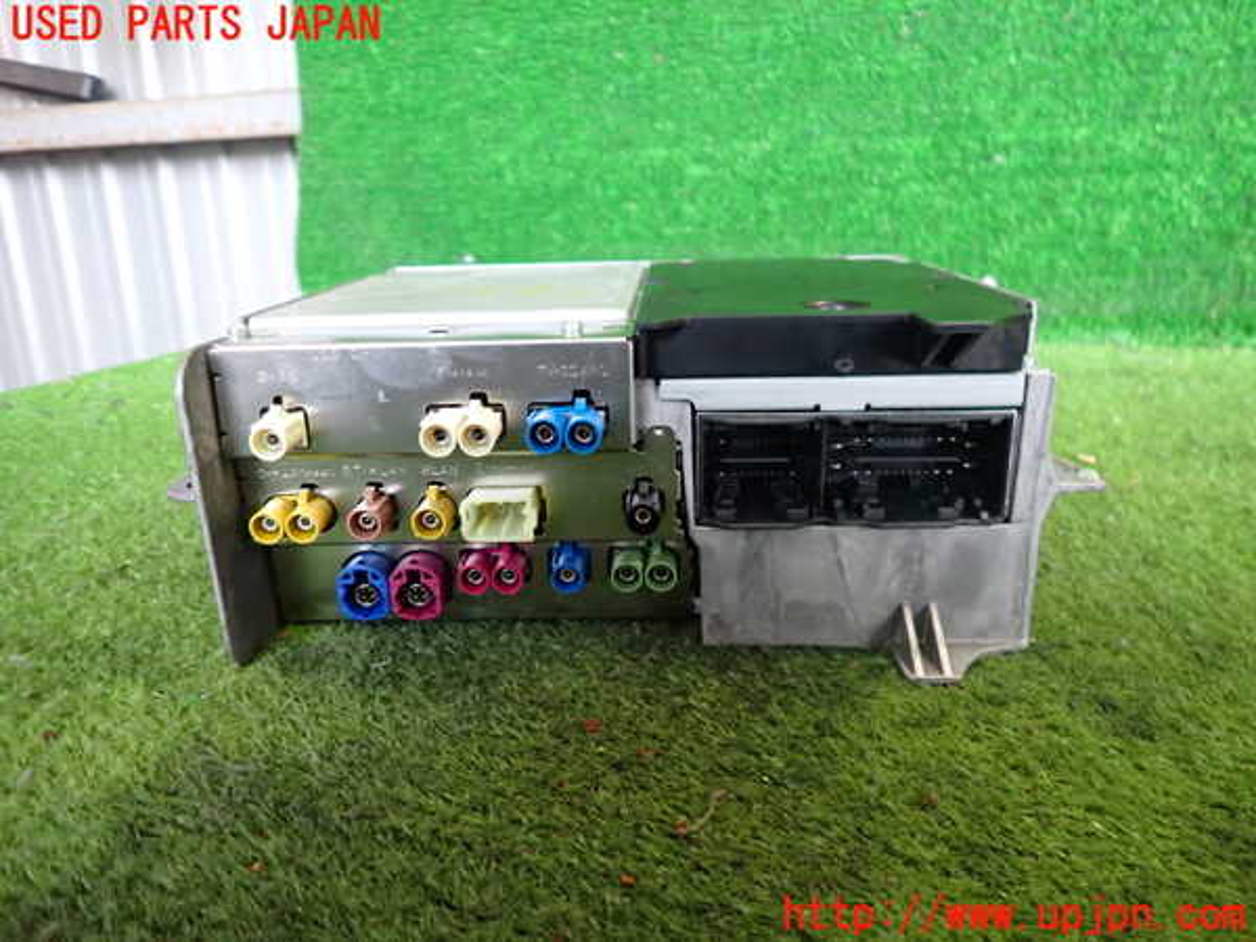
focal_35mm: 25
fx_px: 907
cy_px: 471
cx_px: 628
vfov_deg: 54.9
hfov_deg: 69.4
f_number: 2
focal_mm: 4.5
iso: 1000
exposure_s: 1/125
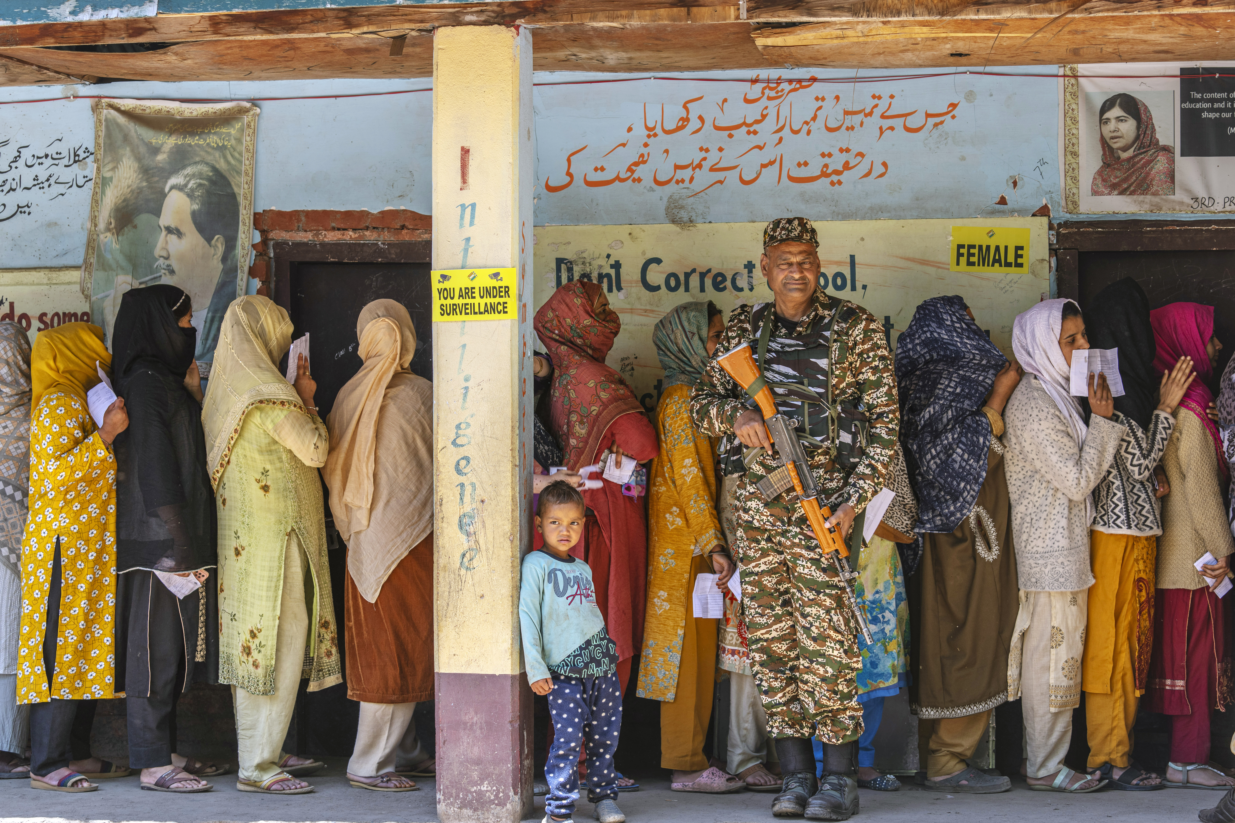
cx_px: 618
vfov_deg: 19.5
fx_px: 2401
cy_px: 412
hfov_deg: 28.8
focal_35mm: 70
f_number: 4
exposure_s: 1/200
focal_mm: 70
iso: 100
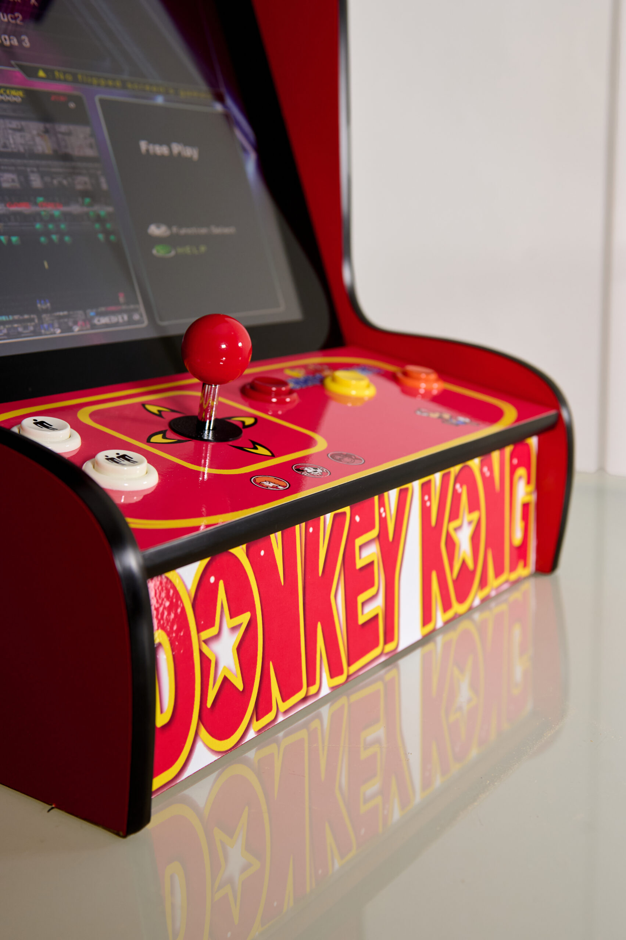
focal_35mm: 42
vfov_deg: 46.4
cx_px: 313
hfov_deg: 31.8
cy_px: 470
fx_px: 1097
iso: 500
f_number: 5
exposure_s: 1/25
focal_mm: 42
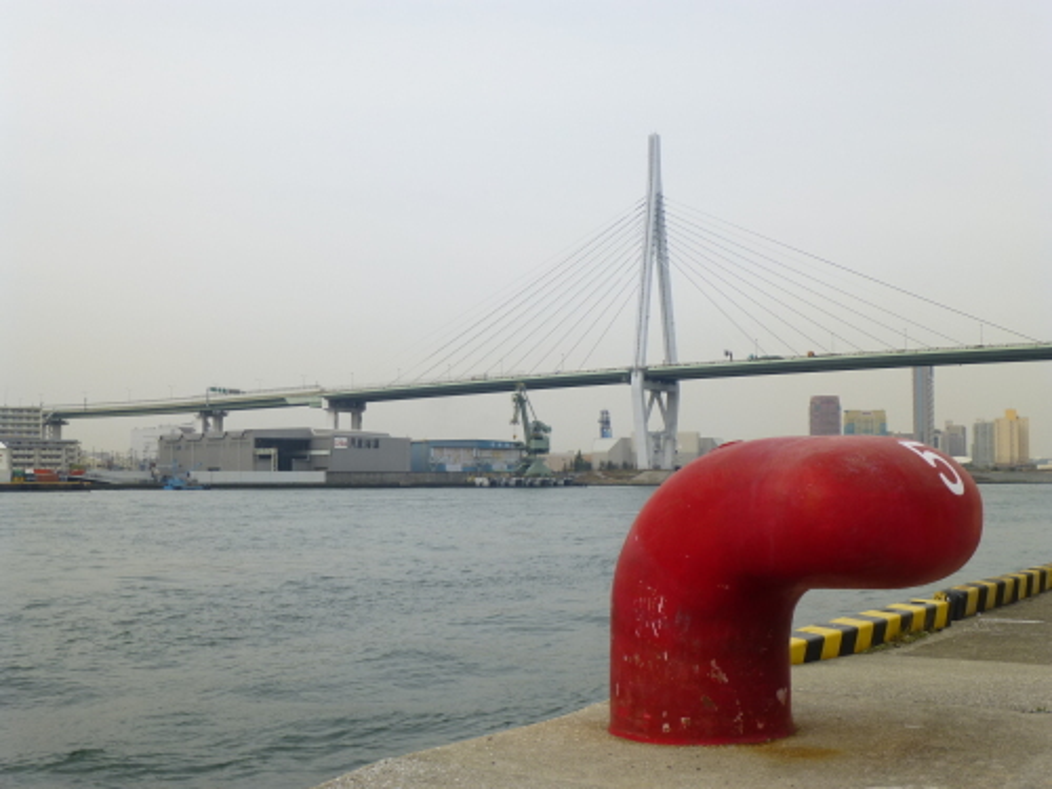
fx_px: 1246
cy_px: 394
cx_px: 526
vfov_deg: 35.1
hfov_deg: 45.8
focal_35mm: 41
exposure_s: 1/500
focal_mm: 7.4
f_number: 3.8
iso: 100
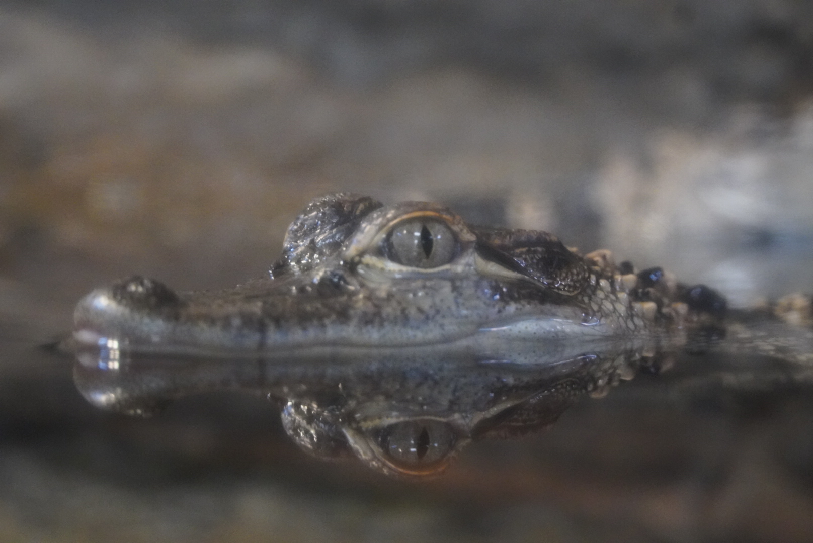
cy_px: 272
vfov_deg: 13.1
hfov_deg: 19.4
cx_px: 406
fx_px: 2373
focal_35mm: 105
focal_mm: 70
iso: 6400
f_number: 5.6
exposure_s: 1/50
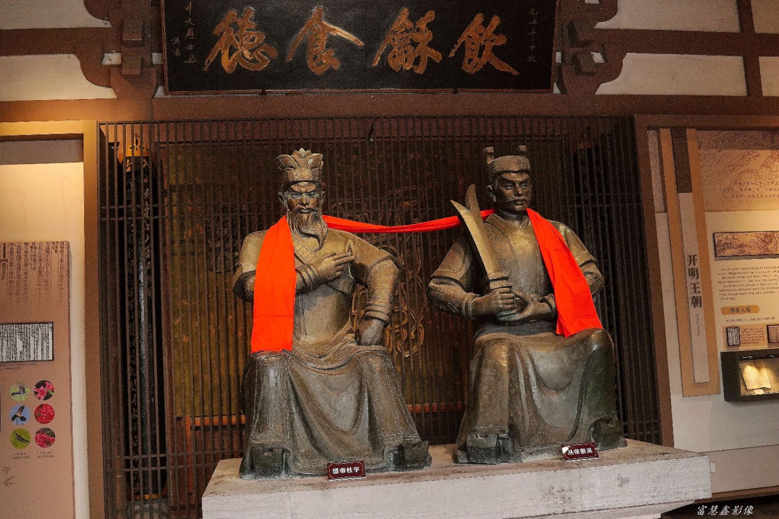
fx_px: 800
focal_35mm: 37
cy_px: 260
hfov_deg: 51.9
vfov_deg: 35.9
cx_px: 390
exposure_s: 1/800
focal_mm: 25
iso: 400
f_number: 2.8
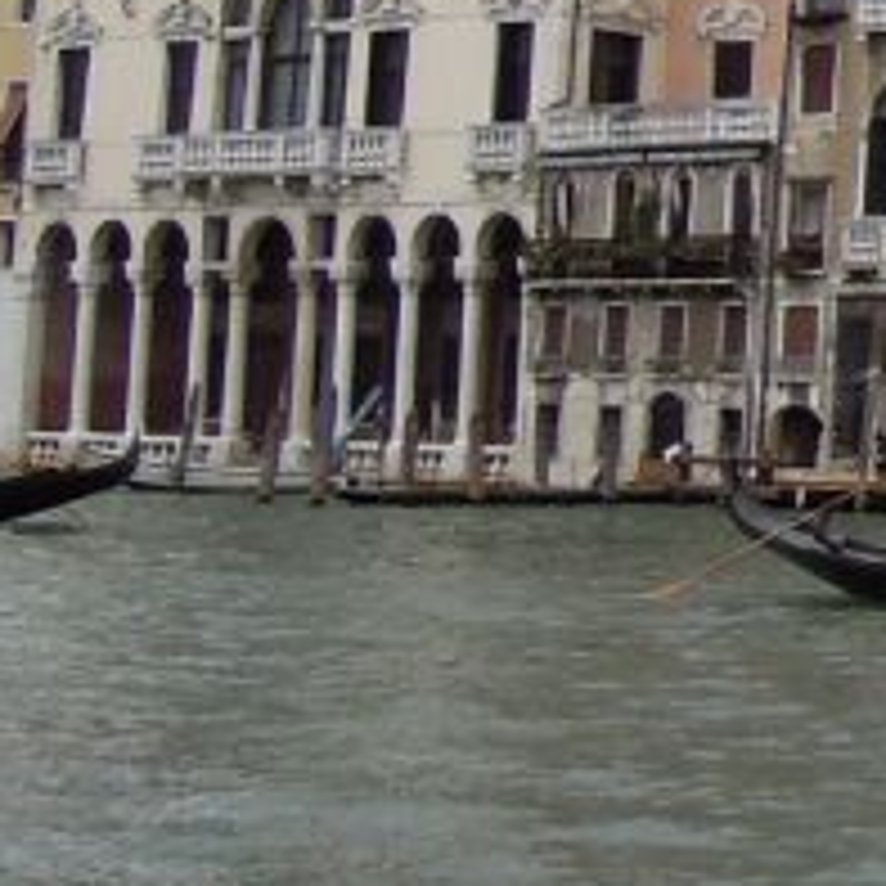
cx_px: 1929
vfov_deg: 15.6
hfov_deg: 13.1
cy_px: 76
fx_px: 3185
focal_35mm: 110
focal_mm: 4.3
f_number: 2.8
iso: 160
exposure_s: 1/1250
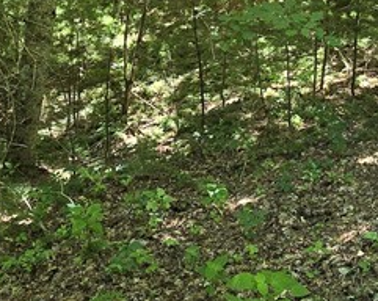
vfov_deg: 26.0
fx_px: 603
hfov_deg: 34.4
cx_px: 257
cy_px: -28
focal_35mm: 54
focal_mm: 2.2
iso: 64
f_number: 2.2
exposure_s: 1/60
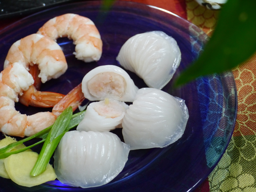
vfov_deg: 13.7
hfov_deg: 18.2
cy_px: 96
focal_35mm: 108
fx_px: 799
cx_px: 128
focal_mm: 54
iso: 1600
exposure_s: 1/100
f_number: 5.6
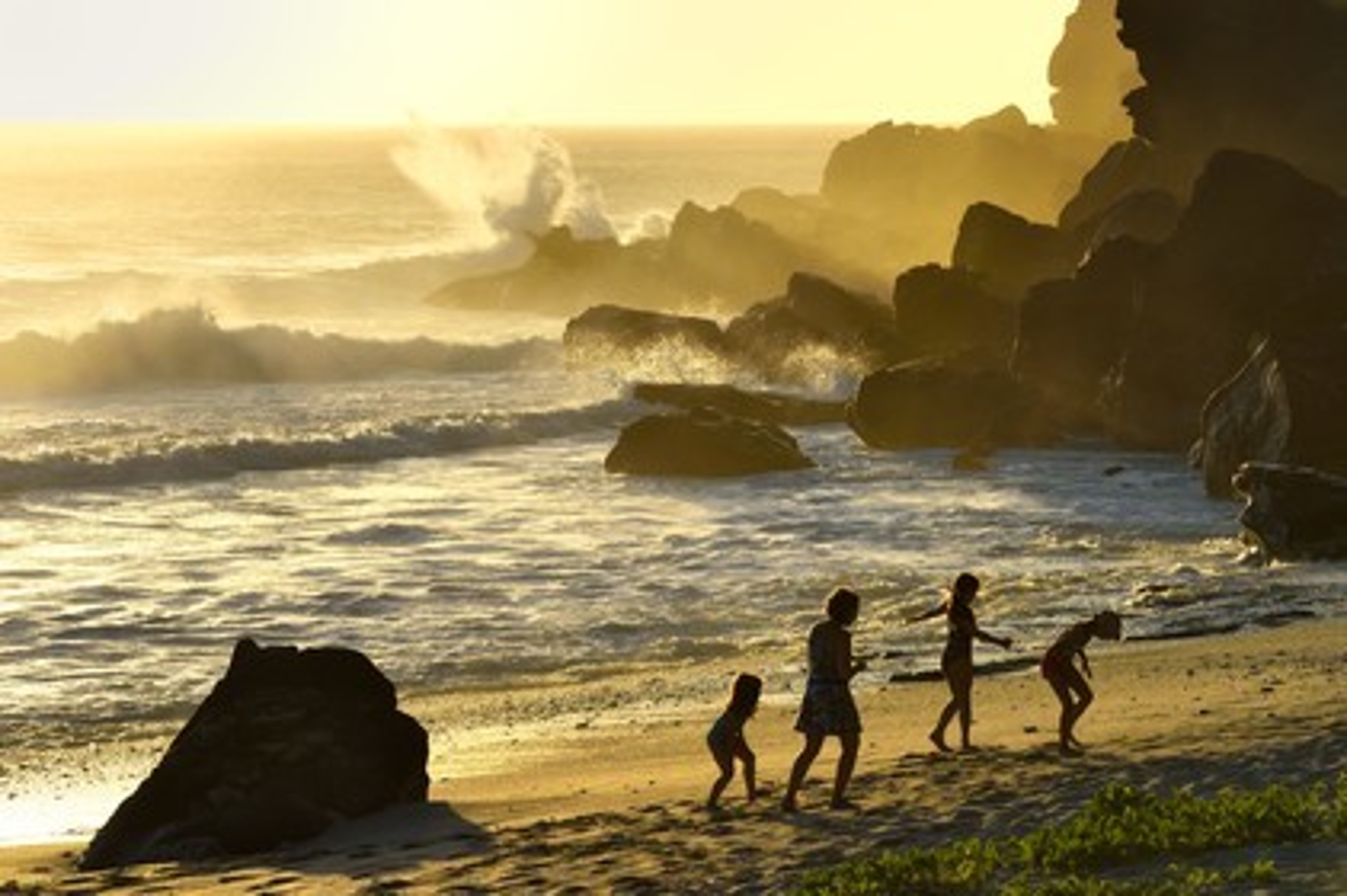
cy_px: 448
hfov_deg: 15.8
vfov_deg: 10.5
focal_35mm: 130
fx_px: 4860
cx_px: 674
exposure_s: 1/400
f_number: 10
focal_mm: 130
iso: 200
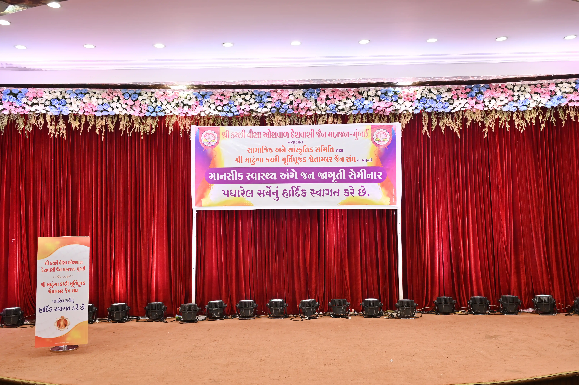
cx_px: 290
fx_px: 514
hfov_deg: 58.7
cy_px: 192
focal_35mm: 32
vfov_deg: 41.1
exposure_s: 1/100
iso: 1000
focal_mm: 32
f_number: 4.5
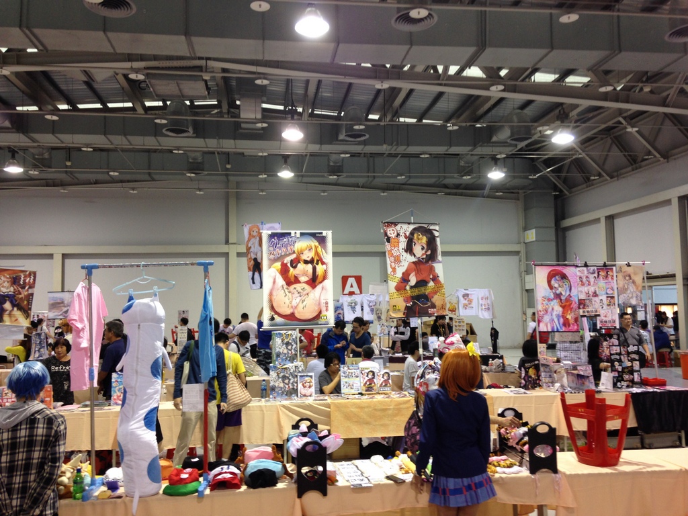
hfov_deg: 55.4
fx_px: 656
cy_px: 258
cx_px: 344
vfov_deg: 42.9
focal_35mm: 33
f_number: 2.4
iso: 50
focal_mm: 4.12
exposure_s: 1/24
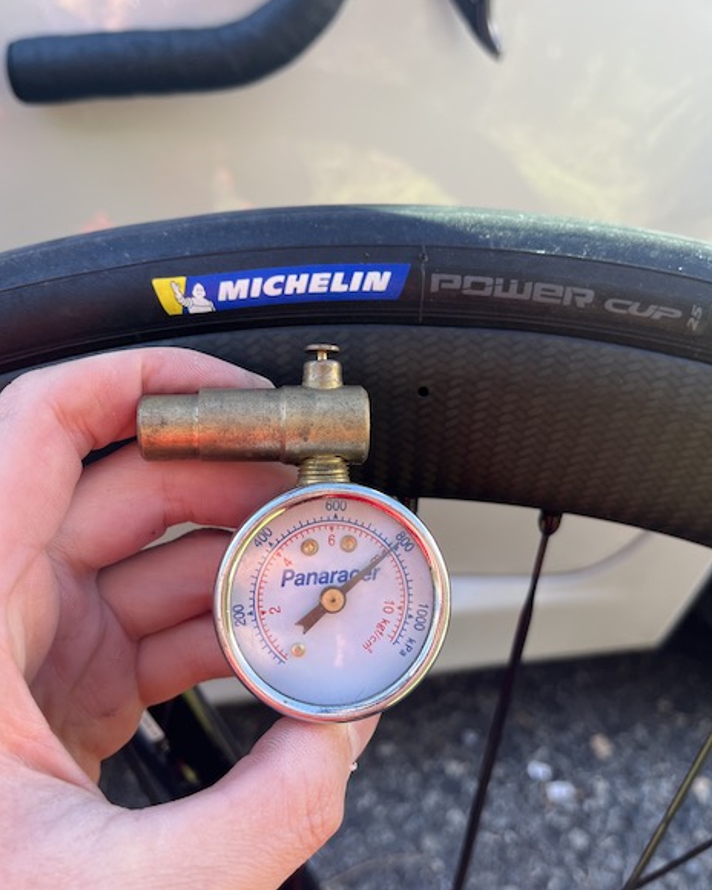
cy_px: 448
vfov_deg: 62.2
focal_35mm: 28
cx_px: 345
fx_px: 738
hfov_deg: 51.5
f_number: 1.6
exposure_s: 1/147
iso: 32
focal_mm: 5.1
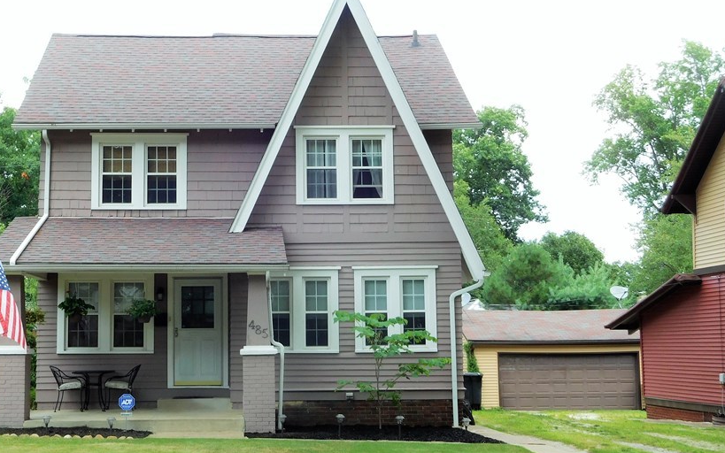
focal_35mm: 53
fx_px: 1047
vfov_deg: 24.4
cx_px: 275
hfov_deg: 38.0
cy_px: 265
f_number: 3.9
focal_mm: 7.1
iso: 125
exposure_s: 1/250
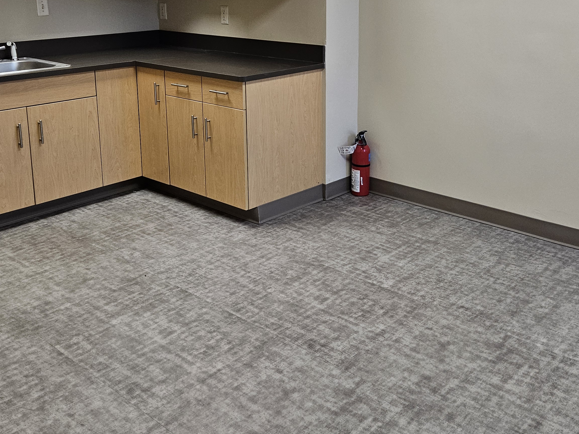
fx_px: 669
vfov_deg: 35.1
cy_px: 101
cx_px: 302
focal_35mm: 40
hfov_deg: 46.8
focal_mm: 5.4
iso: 250
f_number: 1.8
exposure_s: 1/120
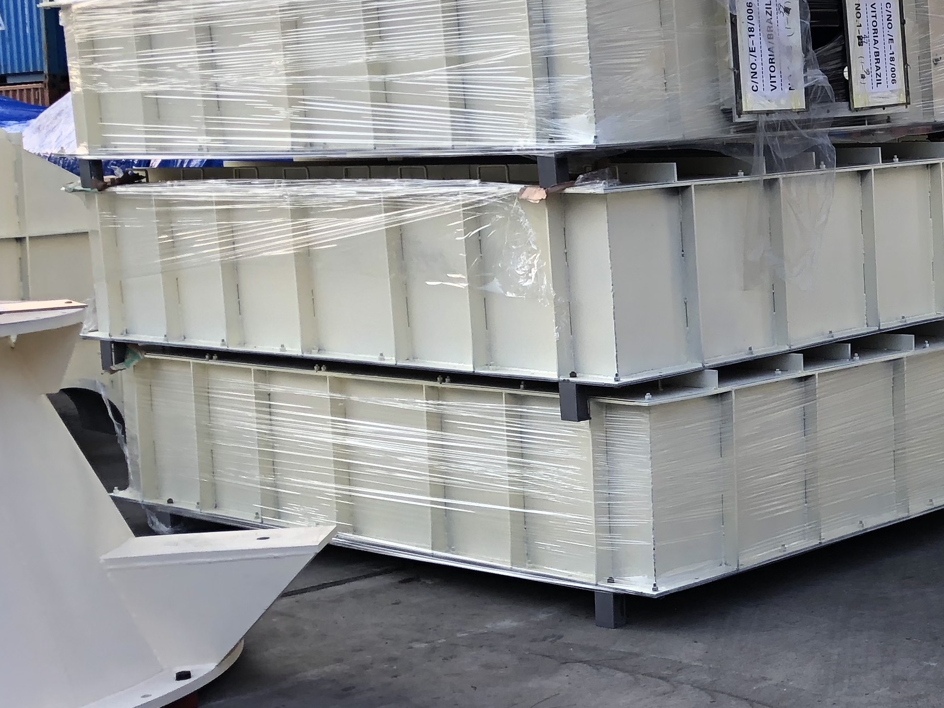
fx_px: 1773
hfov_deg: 27.2
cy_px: 289
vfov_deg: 22.6
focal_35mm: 65
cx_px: 1058
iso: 20
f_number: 1.8
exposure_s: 1/397
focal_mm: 3.99
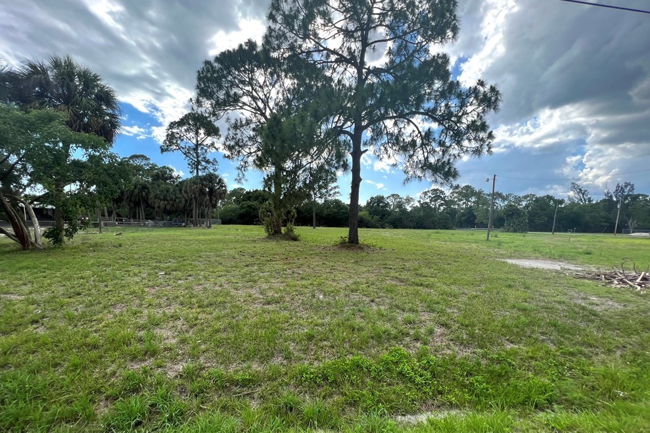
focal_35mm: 14
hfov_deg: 104.2
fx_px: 253
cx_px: 315
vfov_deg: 80.8
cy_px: 246
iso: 32
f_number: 1.8
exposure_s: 1/1393
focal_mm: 1.57
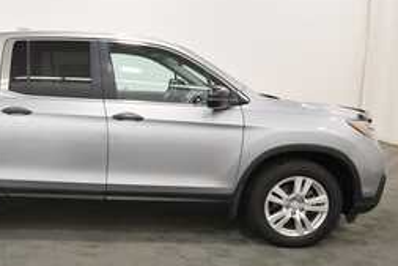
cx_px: 88
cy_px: 149
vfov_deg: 35.1
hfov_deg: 48.2
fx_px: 420
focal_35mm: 38
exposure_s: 1/125
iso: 800
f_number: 5.3
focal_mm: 16
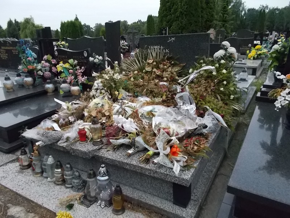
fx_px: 218
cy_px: 109
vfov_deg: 53.1
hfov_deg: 67.3
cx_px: 145
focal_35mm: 26
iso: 400
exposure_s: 1/500
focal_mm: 4.6
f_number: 8
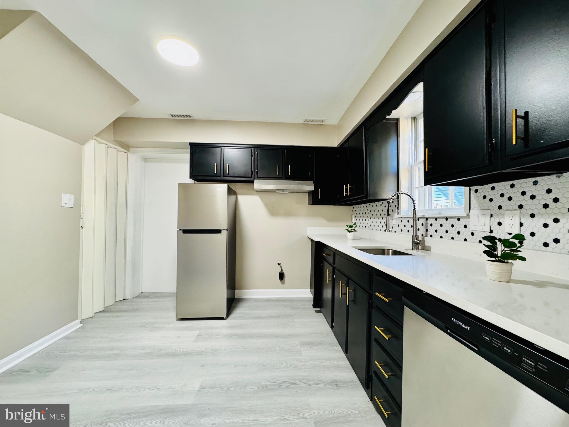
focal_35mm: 14
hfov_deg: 102.1
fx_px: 230
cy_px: 214
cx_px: 284
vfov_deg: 85.7
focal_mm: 2.22
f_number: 2.2
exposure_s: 1/60
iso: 400
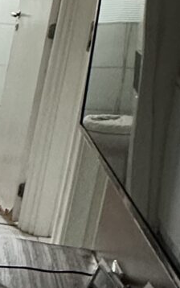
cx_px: -480
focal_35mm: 106
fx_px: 831
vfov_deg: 19.6
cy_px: 131
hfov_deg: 8.4
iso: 250
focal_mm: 2.22
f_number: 2.2
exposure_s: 1/120
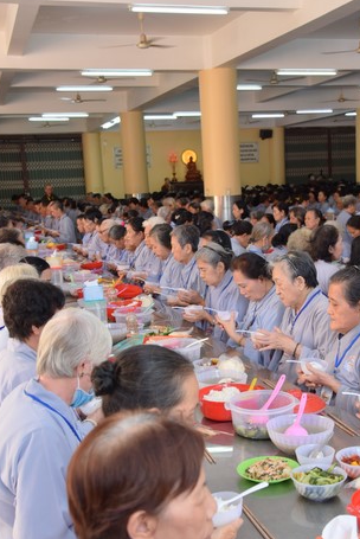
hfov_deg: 27.0
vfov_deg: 39.4
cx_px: 223
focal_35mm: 50
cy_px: 320
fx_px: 749
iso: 250
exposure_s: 1/60
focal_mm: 35
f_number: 5.6
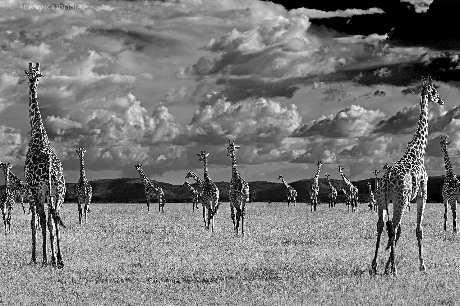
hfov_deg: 14.7
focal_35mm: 140
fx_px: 1787
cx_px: 230
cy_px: 153
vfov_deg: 9.8
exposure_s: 1/250
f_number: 10
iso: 100
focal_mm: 140
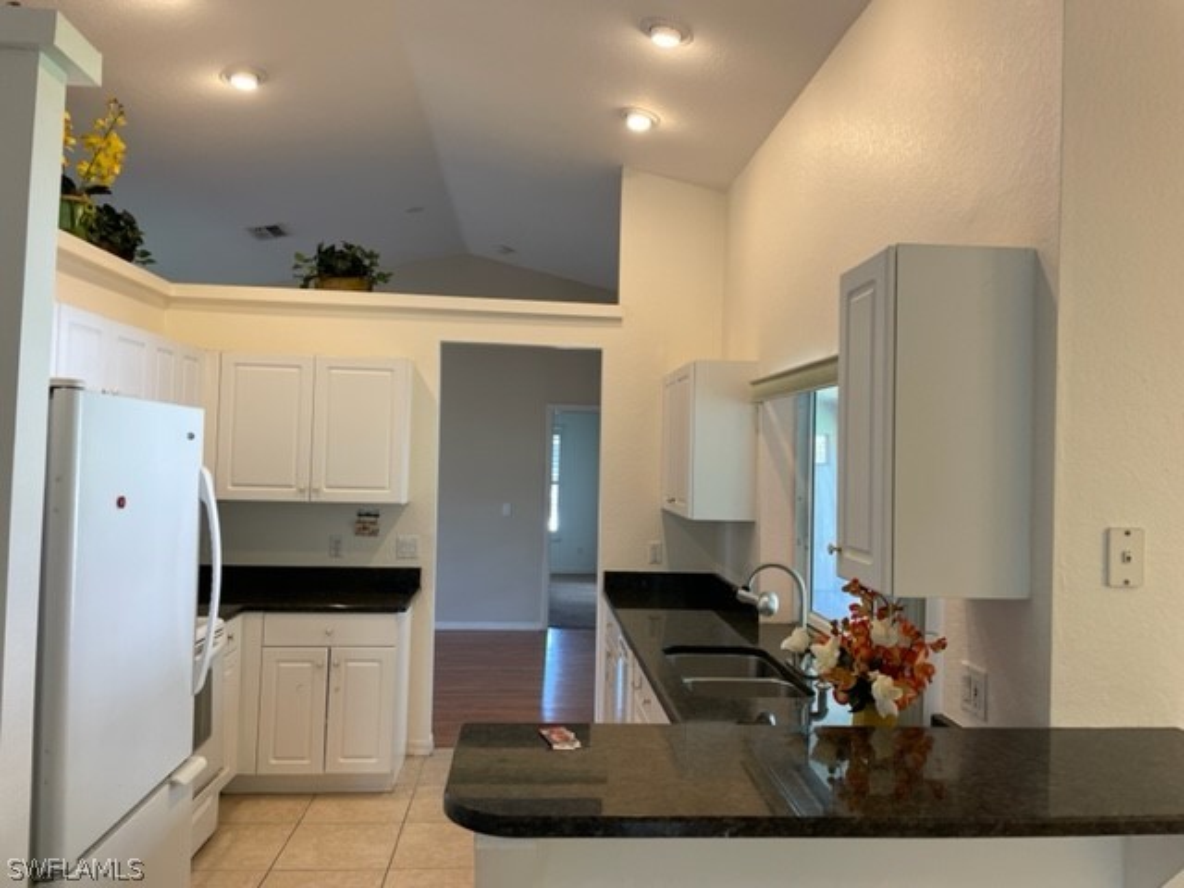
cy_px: 444
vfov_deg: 53.1
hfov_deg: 67.3
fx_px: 889
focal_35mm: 26
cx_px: 592
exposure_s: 1/60
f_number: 1.6
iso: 80
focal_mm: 4.2
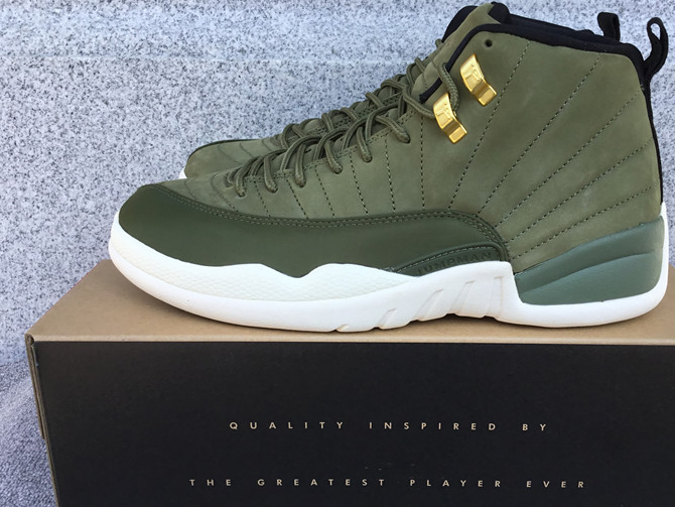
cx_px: 388
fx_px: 722
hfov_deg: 49.9
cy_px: 256
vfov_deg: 38.7
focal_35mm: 37
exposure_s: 1/330
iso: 25
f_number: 2.4
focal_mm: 3.3
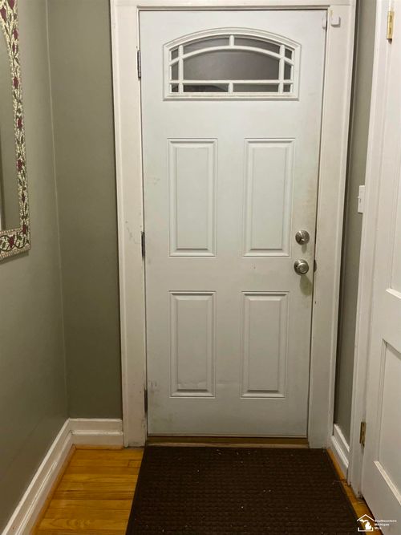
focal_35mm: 26
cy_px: 268
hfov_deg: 53.0
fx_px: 402
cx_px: 200
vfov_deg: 67.3
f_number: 1.6
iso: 400
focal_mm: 4.2
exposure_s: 1/60
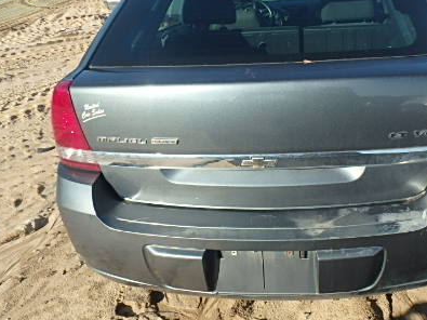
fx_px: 419
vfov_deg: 41.7
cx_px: 270
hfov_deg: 53.3
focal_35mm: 34
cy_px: 147
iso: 125
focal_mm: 3.7
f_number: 3.5
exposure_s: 1/800
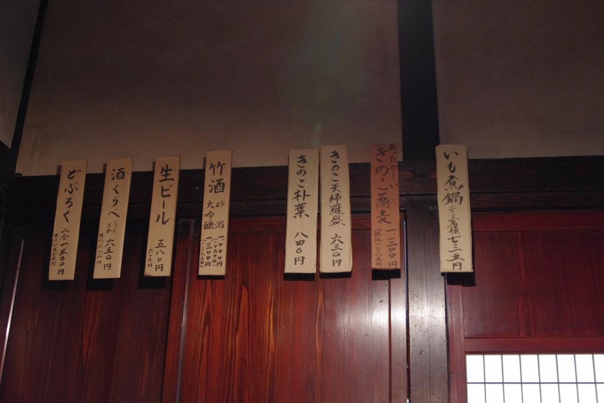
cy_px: 202
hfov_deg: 46.4
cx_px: 302
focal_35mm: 42
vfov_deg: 31.9
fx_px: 704
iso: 2500
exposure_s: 1/60
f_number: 3.5
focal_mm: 28
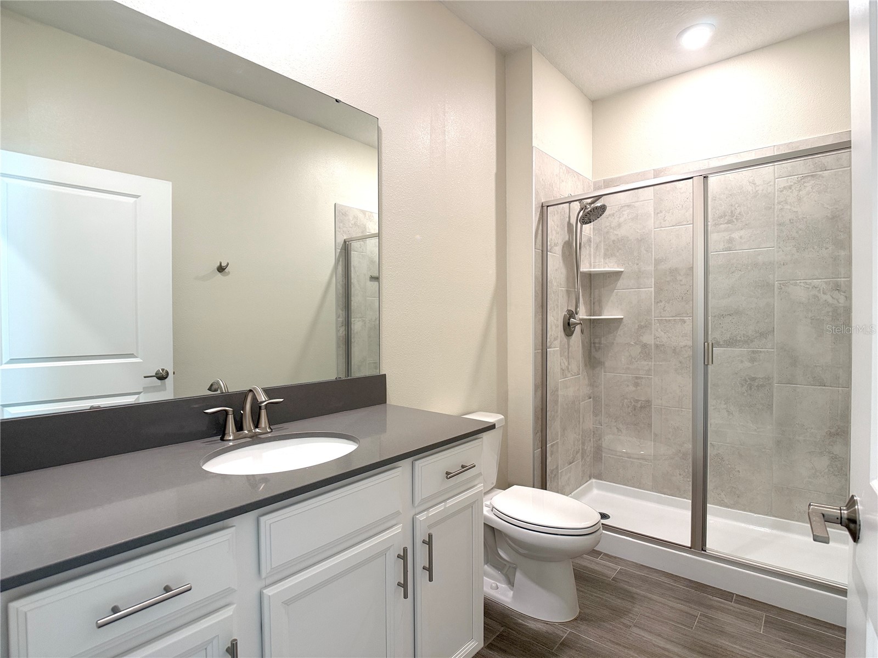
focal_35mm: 24
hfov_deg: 71.6
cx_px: 439
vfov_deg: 56.8
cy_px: 329
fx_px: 609
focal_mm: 6.76
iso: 200
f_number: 1.78
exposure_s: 1/120
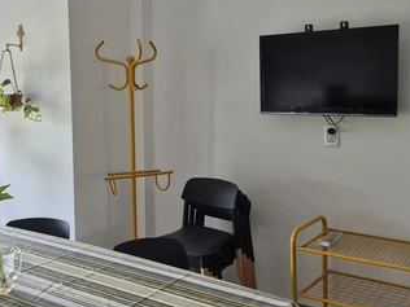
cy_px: 139
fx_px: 379
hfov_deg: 56.1
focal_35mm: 32
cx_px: 151
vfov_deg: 44.1
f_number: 1.8
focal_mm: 5.4
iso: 250
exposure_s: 1/180
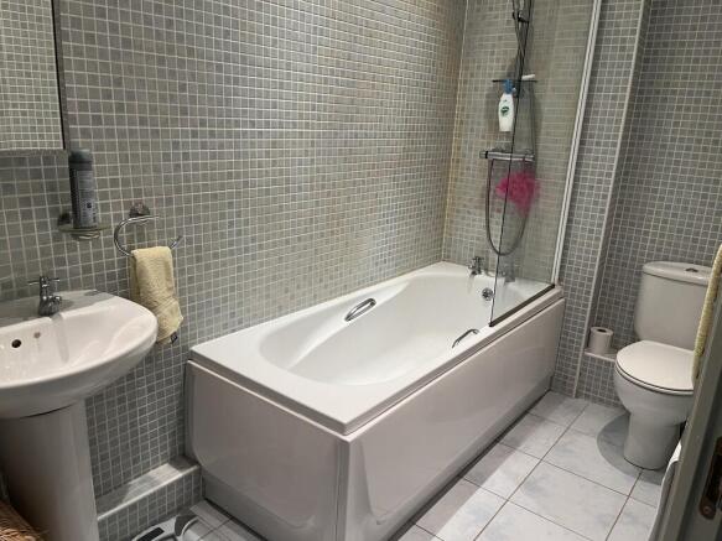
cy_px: 270
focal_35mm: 26
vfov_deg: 53.0
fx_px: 542
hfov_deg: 67.3
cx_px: 361
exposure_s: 1/50
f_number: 1.6
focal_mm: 5.1
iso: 64
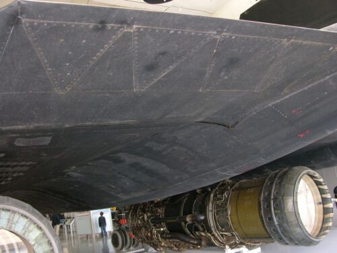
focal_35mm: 35
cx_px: 168
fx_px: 341
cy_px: 126
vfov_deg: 40.7
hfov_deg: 52.6
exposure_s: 1/60.1
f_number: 2.8
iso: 200
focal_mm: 8.9
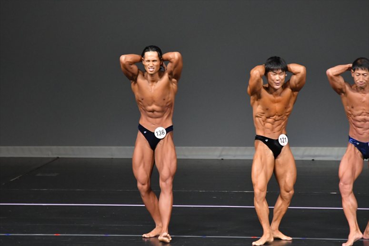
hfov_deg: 6.5
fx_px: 3227
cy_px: 123
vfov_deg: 4.4
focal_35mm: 315
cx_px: 184
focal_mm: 210
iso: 5000
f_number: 5.6
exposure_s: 1/400
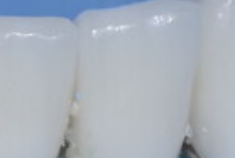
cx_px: -74
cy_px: 20
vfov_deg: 2.0
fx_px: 4437
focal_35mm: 679
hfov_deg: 3.0
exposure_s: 1/60
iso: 200
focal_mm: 105
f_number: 40
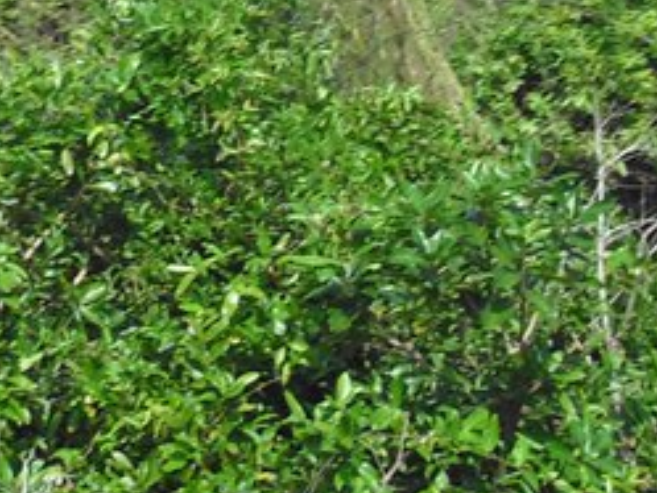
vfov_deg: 9.4
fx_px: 2962
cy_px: -50
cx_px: 34
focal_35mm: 156
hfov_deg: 12.5
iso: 100
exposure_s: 1/200
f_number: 8
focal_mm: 6.2
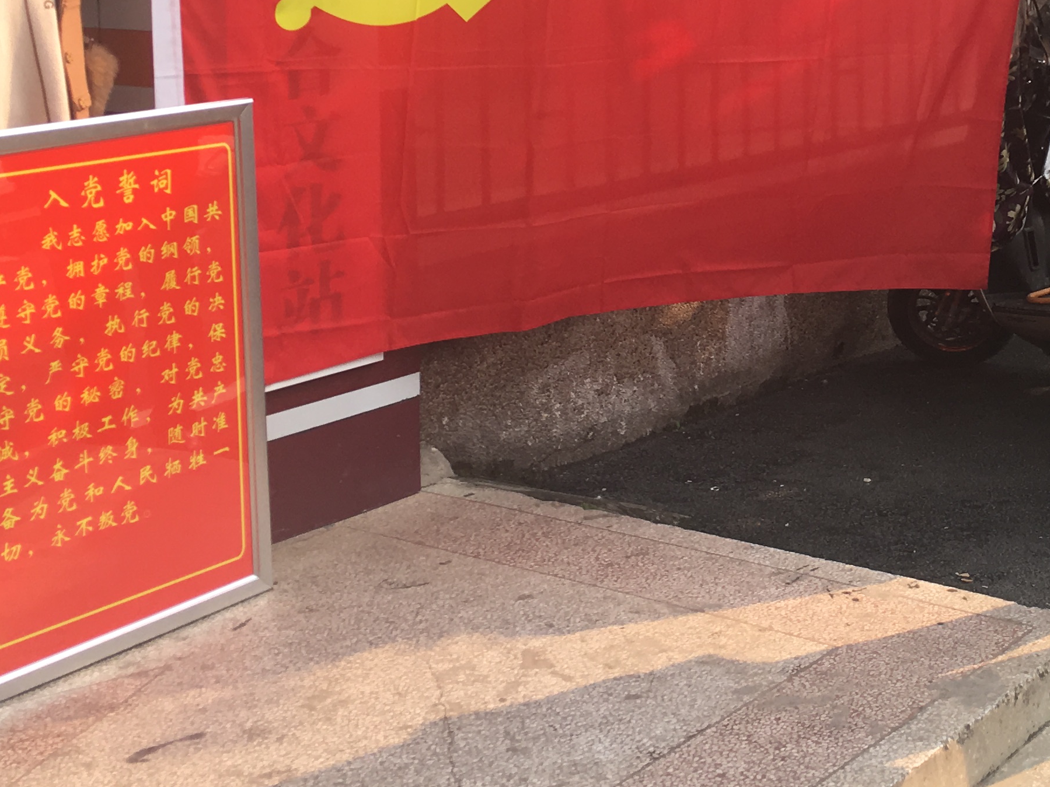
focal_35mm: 65
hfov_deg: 28.5
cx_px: 969
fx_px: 1972
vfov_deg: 22.0
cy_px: 76
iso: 25
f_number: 2.2
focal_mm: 4.15
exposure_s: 1/386
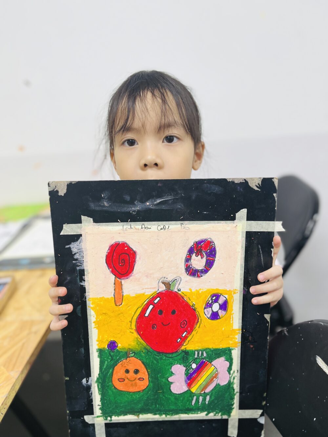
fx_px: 328
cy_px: 218
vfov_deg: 67.3
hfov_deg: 53.1
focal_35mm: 26
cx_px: 164
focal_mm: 5.1
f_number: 1.6
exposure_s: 1/100
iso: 64
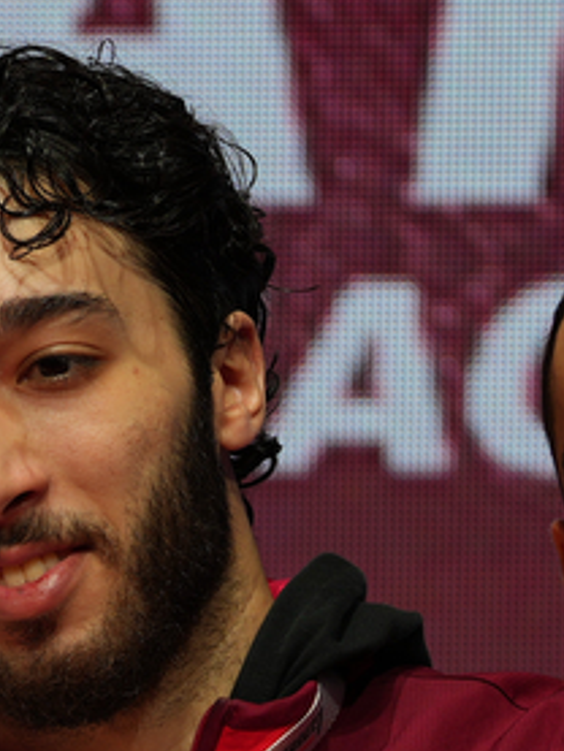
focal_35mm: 1009
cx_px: -521
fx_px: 21903
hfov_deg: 1.5
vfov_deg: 2.0
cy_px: 1071
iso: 125
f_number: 2.8
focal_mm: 182
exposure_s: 1/250
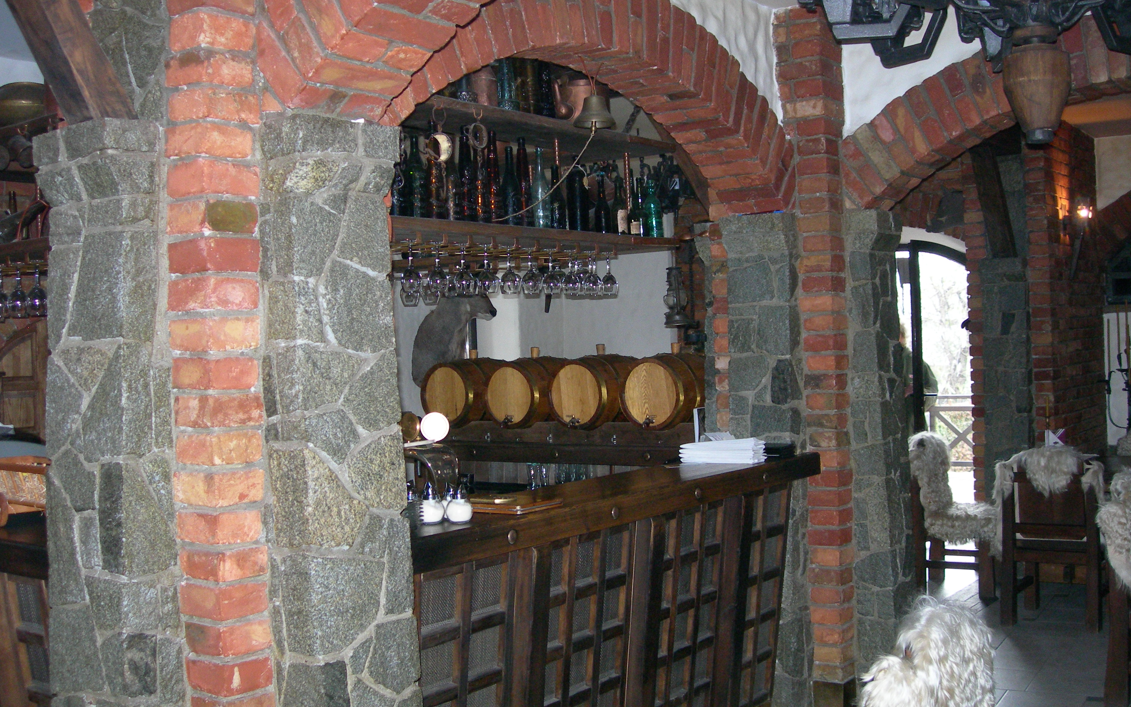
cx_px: 569
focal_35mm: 41
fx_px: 1264
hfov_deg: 48.2
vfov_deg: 31.2
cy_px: 331
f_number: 2.8
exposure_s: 1/60.1
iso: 200
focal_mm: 7.8
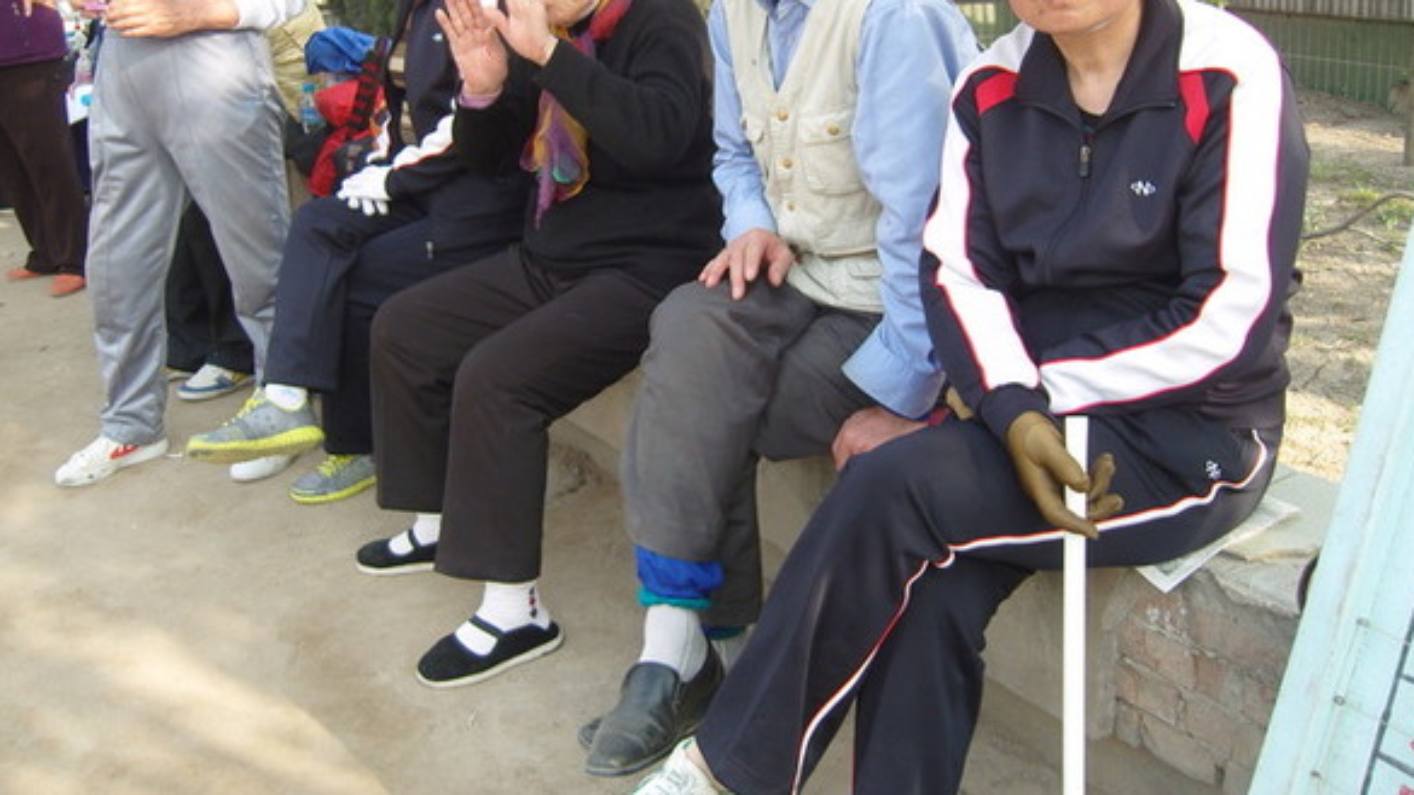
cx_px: 701
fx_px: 1425
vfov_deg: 31.0
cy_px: 280
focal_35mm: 38
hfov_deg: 52.8
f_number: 2.8
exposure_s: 1/250
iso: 100
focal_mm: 7.3
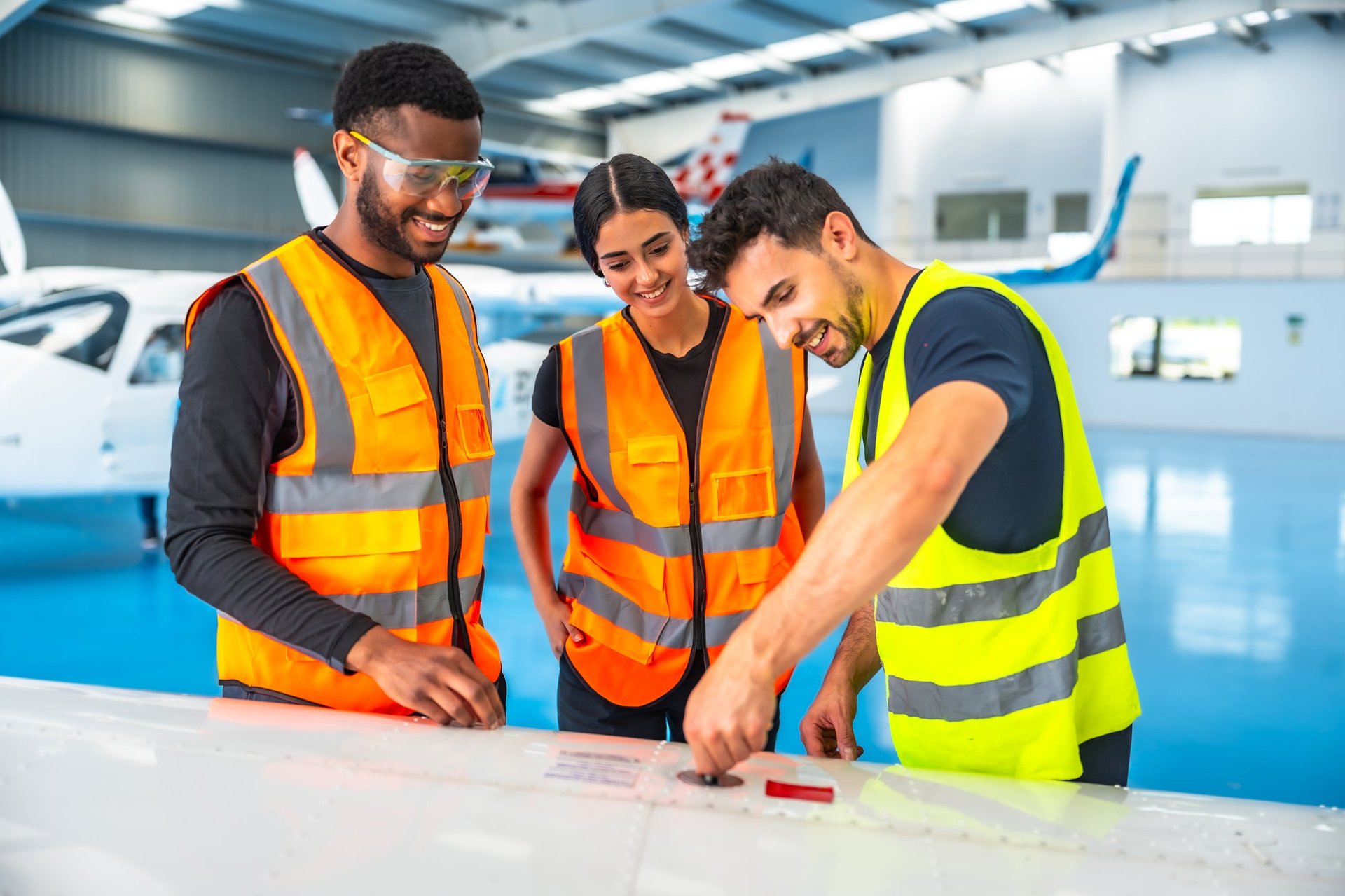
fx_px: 1457
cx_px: 672
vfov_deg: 34.2
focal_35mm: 39
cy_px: 448
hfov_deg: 49.6
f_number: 2
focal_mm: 39
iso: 100
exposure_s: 1/640
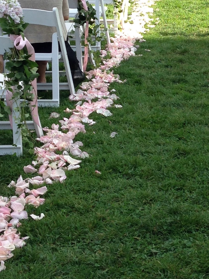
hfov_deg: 15.1
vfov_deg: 20.5
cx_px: 235
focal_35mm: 95
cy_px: 83
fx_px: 765
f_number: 2.4
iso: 50
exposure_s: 1/376
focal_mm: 4.12
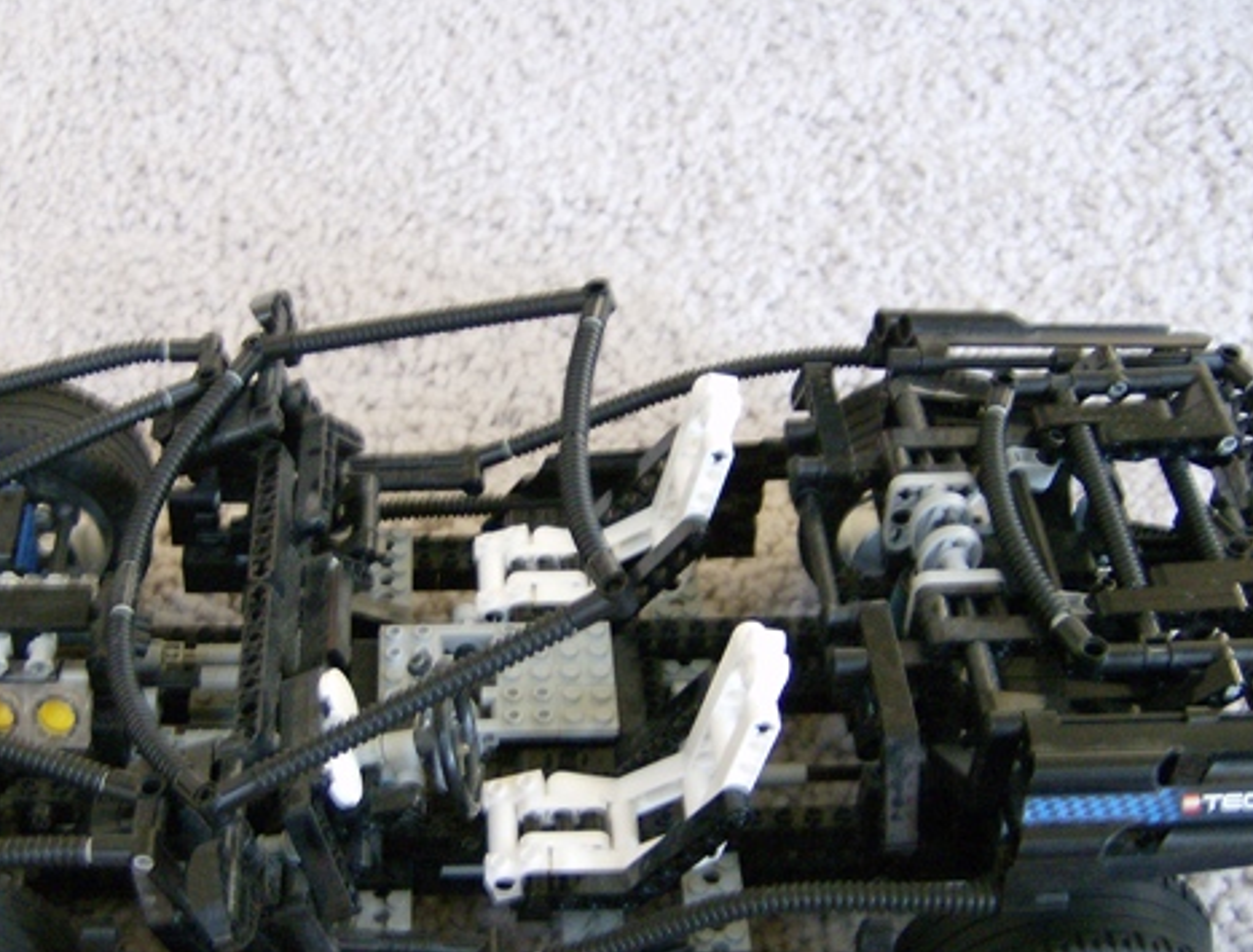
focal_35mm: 54
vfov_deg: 27.2
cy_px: 536
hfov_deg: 35.2
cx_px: 488
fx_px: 1964
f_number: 2.8
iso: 200
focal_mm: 6
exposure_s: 1/11.2
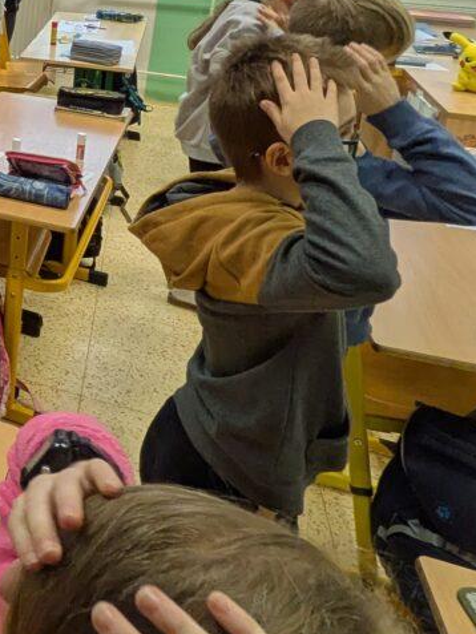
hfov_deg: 22.4
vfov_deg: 37.0
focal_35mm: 47
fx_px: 861
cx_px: -317
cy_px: 28
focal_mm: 1.83
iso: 63
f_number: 2.2
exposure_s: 1/144
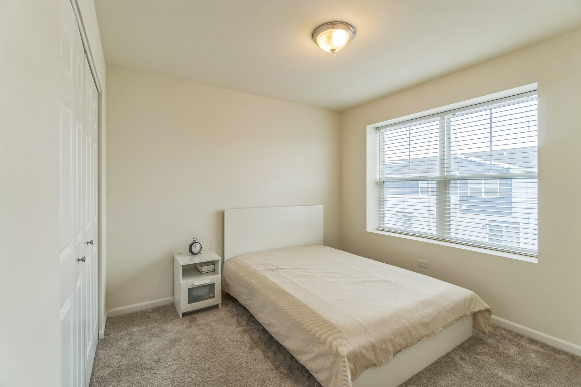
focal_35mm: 15
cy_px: 194
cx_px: 290
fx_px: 242
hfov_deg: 100.4
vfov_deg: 77.3
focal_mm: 10
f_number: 5
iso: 100
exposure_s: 1/50
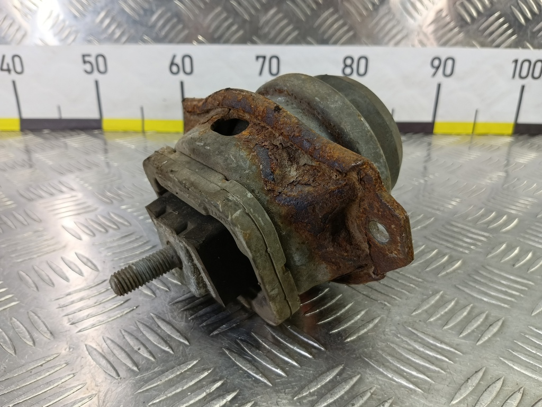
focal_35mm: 23
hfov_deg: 73.9
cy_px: 204
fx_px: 360
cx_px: 271
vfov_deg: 58.9
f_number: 1.6
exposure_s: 1/50
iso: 146
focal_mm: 4.11
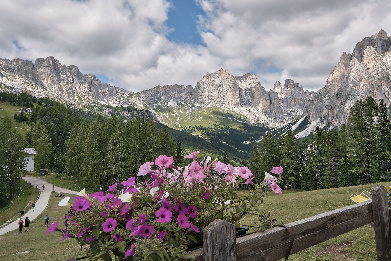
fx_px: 282
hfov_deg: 69.4
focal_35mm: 26
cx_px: 193
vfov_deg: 49.5
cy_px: 125
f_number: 11
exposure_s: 1/140
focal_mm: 15
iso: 160
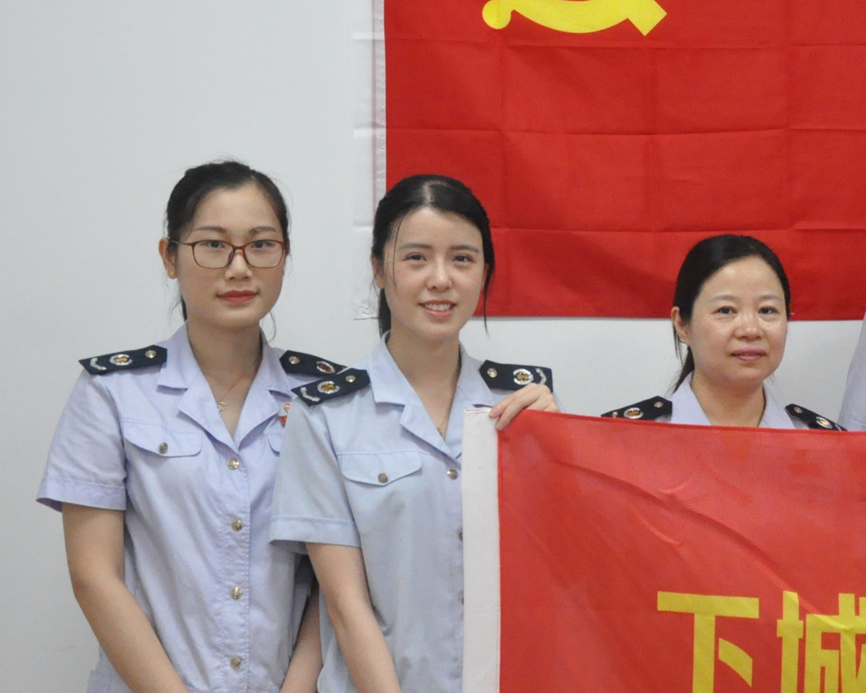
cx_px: 821
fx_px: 2153
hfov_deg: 22.1
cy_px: 319
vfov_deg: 18.3
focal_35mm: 84
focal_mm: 26
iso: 3200
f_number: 6.3
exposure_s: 1/160
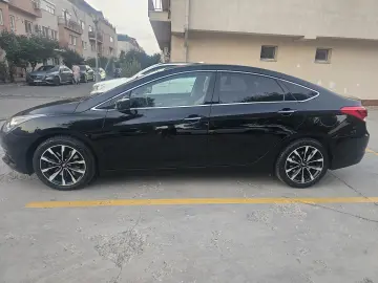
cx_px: 189
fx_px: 251
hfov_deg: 73.9
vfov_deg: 58.9
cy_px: 142
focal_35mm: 23
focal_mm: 6.3
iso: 800
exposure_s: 1/120
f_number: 1.7
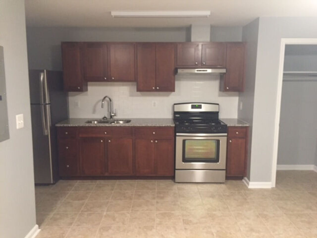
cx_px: 158
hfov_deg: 61.7
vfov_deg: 48.2
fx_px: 266
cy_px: 119
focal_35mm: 29
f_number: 2.2
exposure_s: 1/17
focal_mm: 4.2
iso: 250
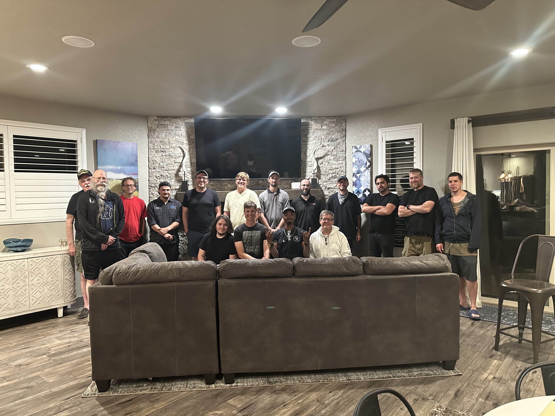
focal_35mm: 24
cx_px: 278
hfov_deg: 71.6
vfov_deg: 56.8
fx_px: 385
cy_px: 208
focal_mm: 6.86
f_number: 1.78
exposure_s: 1/40
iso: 640
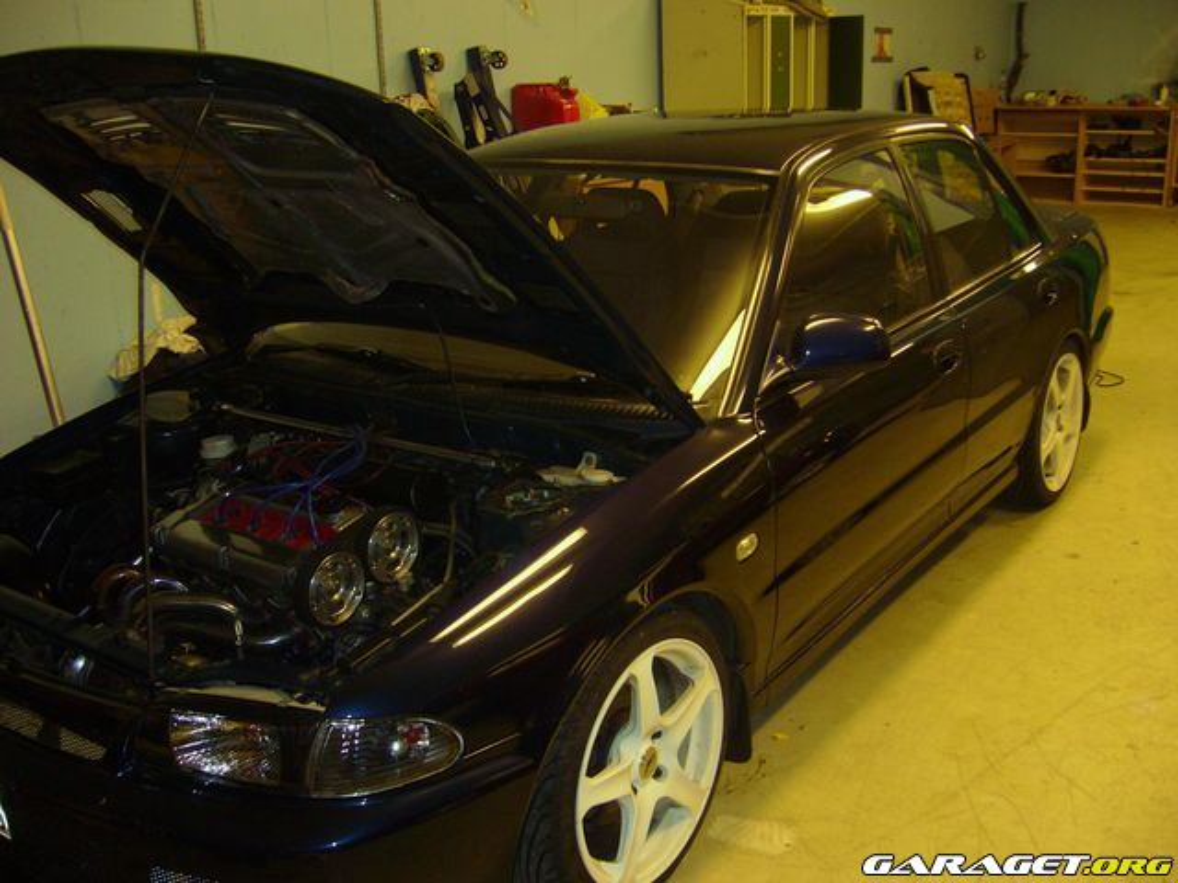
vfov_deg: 40.7
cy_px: 442
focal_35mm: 35
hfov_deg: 52.6
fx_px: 1191
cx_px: 589
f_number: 2.8
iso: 80
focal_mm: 5.8
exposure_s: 1/8
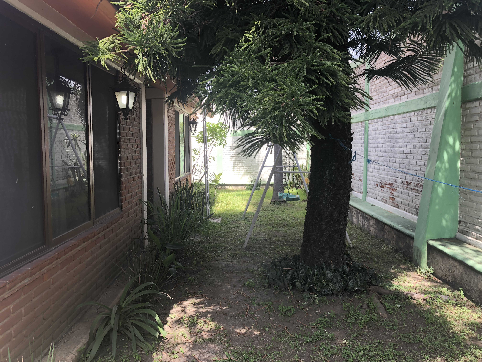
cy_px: 181
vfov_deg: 49.7
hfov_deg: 63.4
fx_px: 390
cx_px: 241
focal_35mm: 28
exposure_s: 1/128
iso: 20
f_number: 1.8
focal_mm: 4
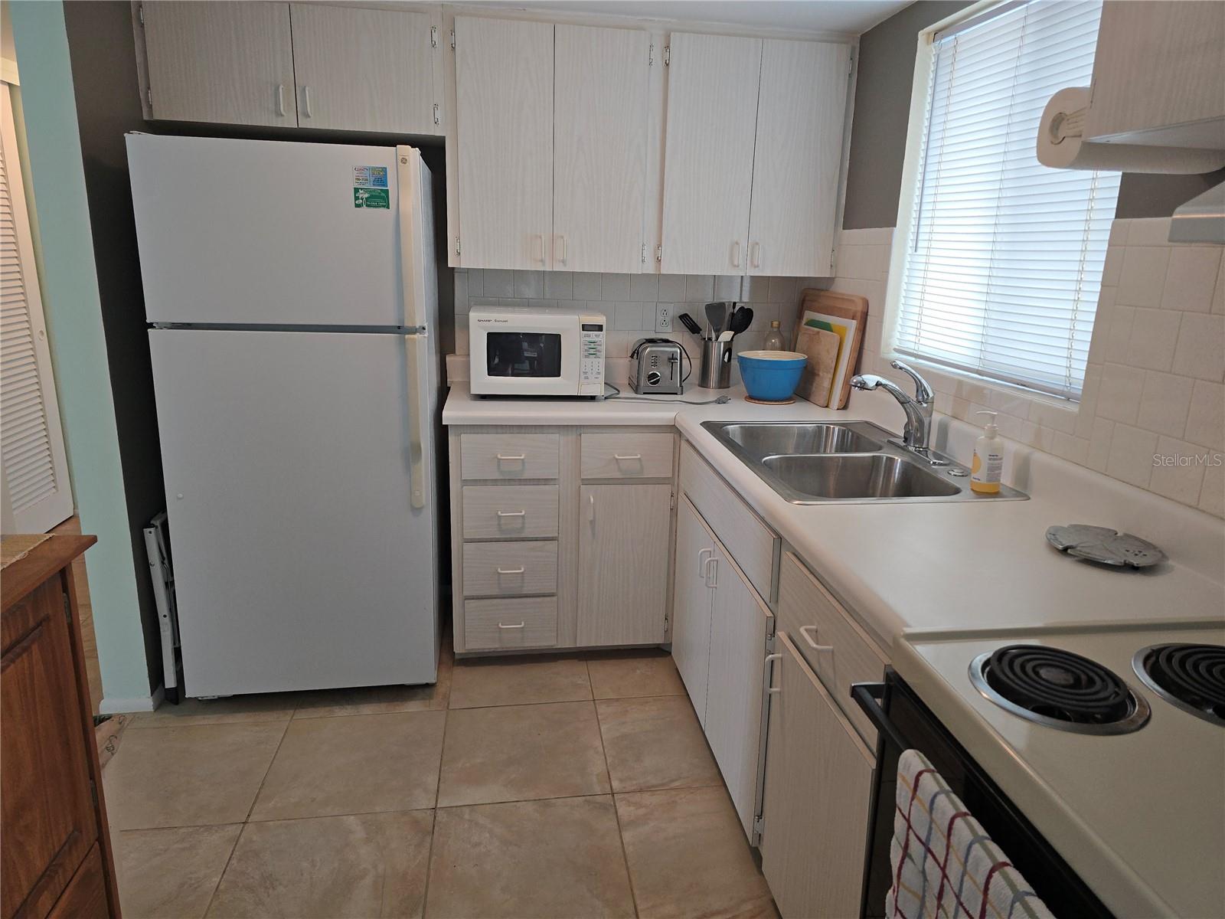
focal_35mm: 23
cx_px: 612
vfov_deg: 58.9
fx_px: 814
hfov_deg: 73.9
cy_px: 460
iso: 80
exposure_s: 1/120
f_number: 1.7
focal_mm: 6.3
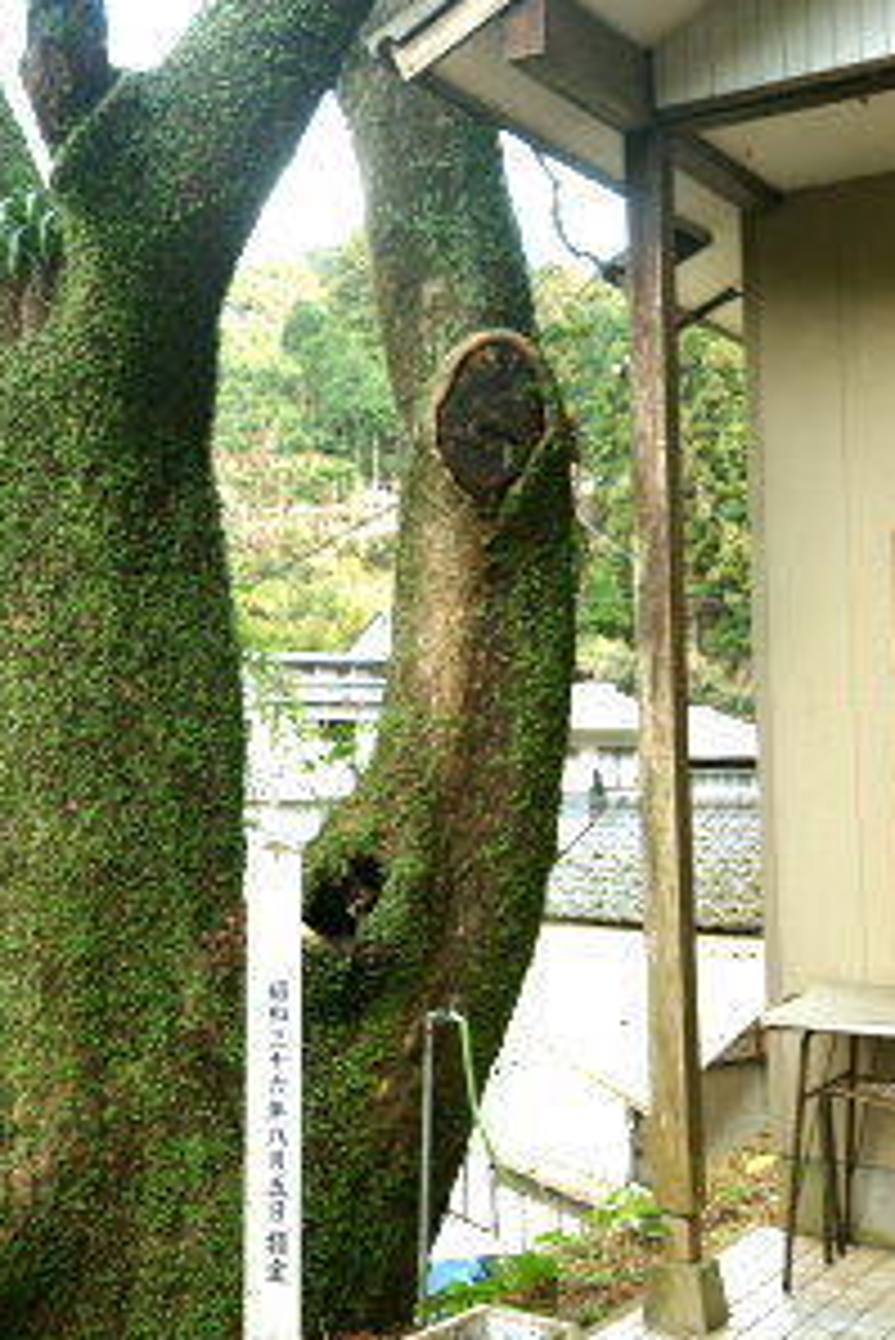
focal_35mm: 46
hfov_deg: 28.8
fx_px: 1713
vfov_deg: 42.6
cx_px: 227
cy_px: 587
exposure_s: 1/60
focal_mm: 30
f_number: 5.6
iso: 400
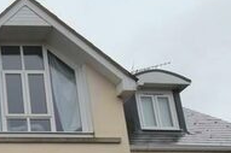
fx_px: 353
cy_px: 249
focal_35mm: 55
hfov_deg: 26.7
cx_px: -110
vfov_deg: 20.1
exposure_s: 1/250
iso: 280
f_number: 8
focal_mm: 10
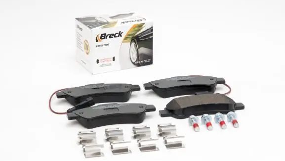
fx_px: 741
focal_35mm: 98
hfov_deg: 21.8
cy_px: 81
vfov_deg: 12.4
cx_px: 144
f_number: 11
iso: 100
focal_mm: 60
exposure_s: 1/200
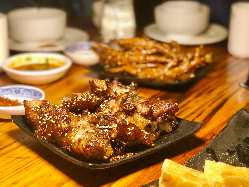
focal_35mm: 52
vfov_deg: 28.0
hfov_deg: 36.8
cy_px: 94
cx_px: 124
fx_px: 374
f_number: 2.4
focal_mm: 6
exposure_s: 1/60
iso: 100
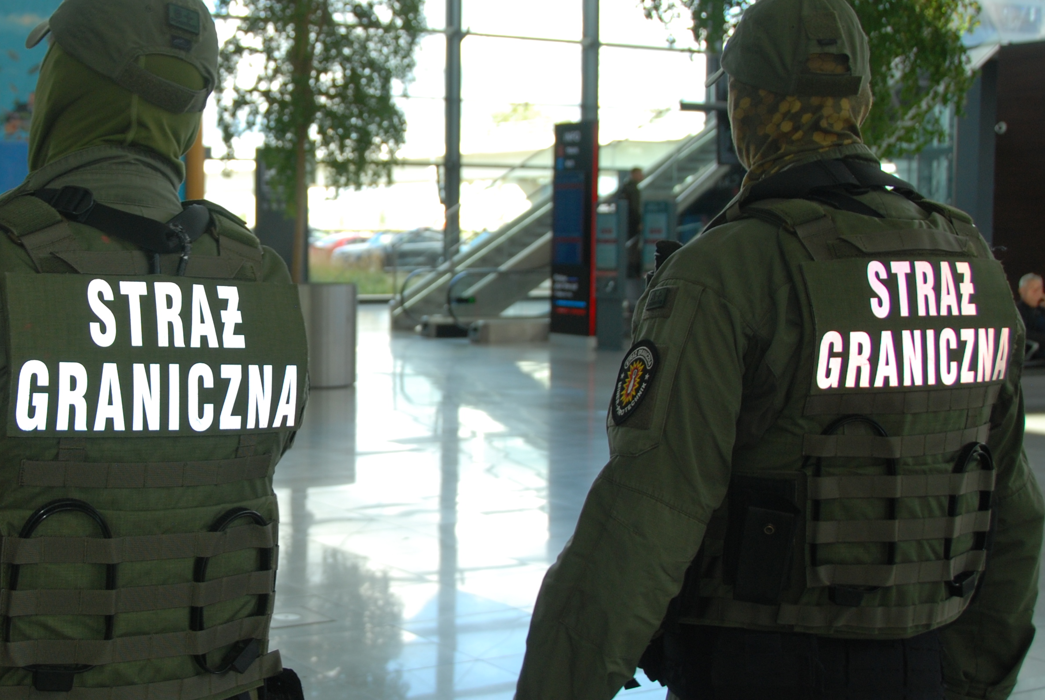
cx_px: 289
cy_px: 311
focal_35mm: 54
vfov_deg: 25.1
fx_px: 1569
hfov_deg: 36.2
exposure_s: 1/125
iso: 180
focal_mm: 22
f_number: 3.8
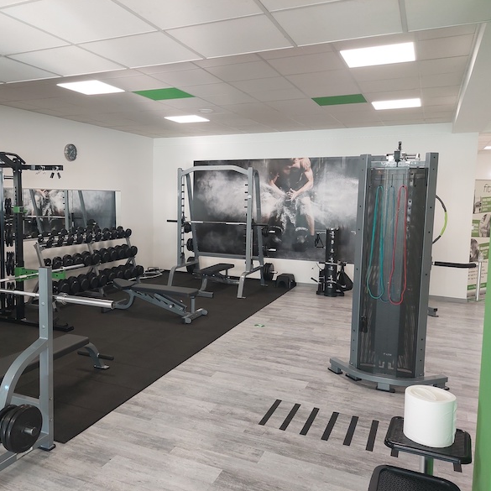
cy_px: 250
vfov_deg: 55.6
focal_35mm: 29
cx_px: 183
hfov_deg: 55.0
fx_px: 465
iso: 125
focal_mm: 5.23
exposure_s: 1/50
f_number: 1.8
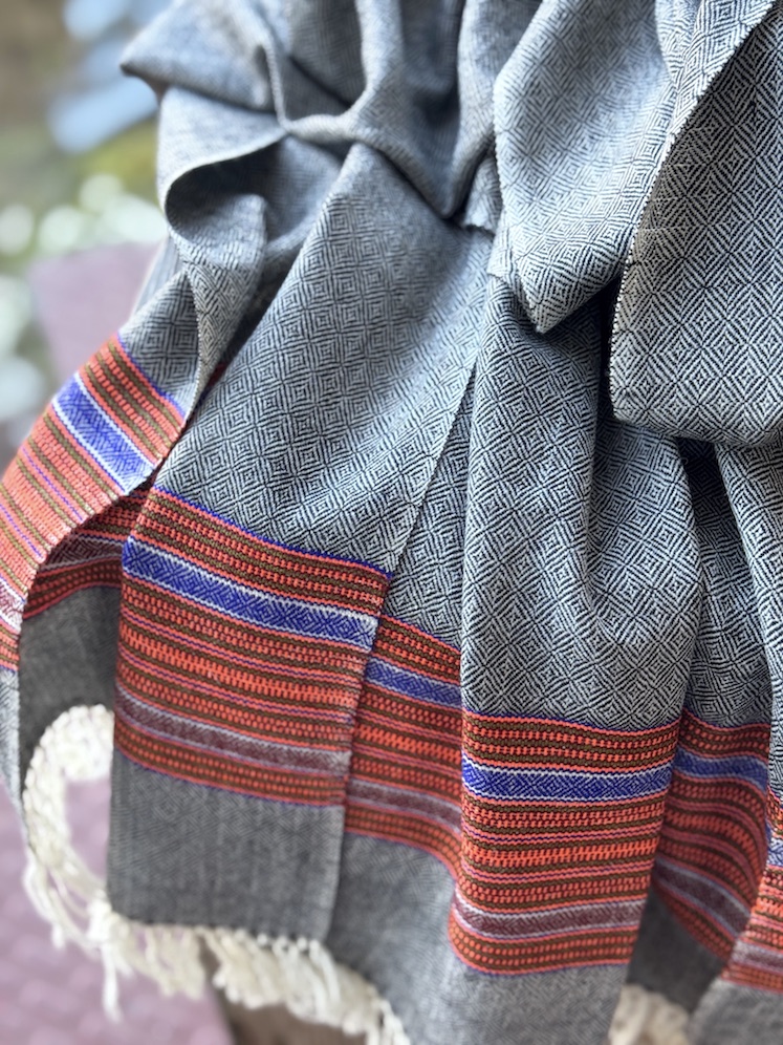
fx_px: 1448
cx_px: 392
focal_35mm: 48
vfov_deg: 39.7
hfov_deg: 30.3
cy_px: 522
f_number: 1.78
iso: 80
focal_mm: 6.76
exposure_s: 1/121
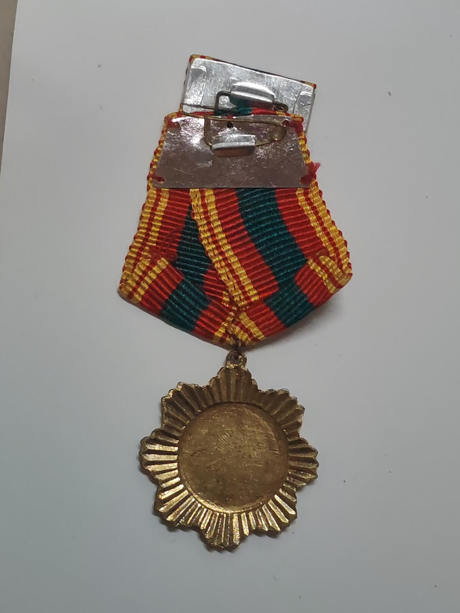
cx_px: 230
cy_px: 306
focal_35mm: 68
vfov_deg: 28.6
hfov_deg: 21.6
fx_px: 1205
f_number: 1.95
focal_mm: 5.52
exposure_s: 1/50
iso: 800
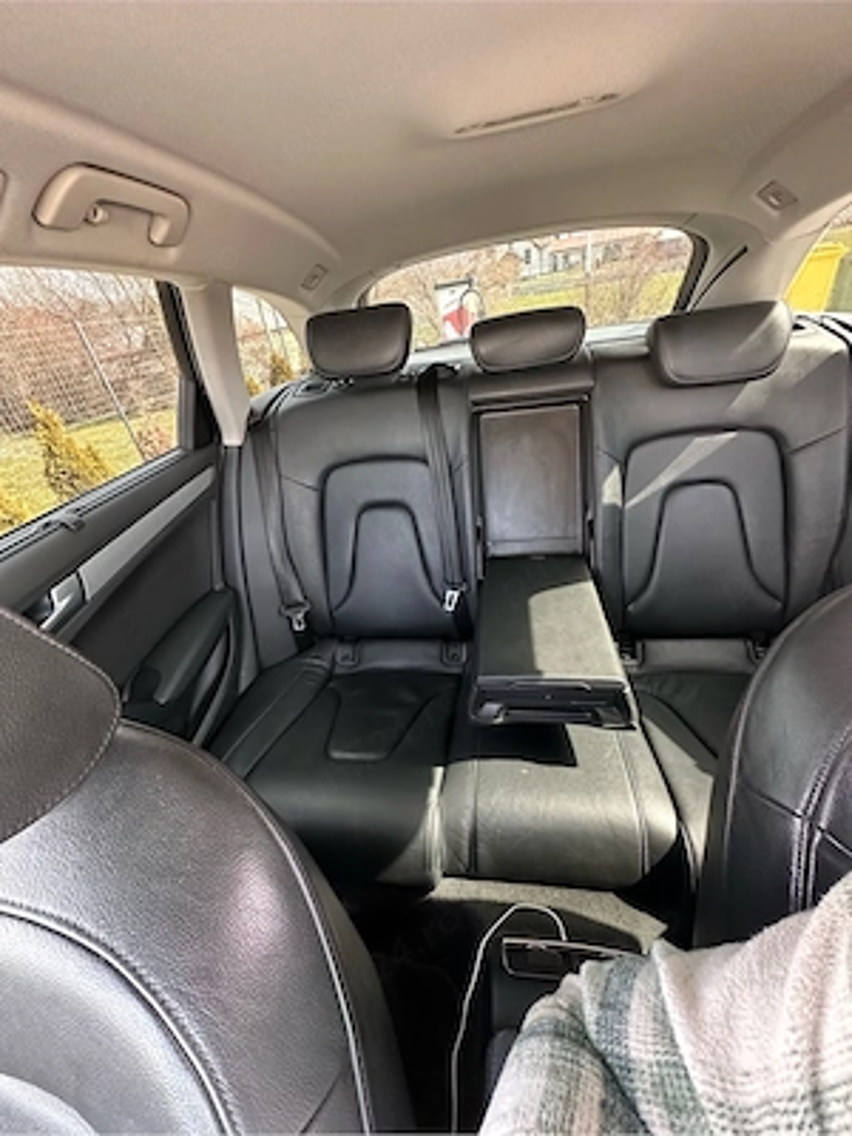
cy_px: 568
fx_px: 459
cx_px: 426
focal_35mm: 14
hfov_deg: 85.7
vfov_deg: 102.1
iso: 500
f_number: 2.2
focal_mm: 2.22
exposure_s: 1/60
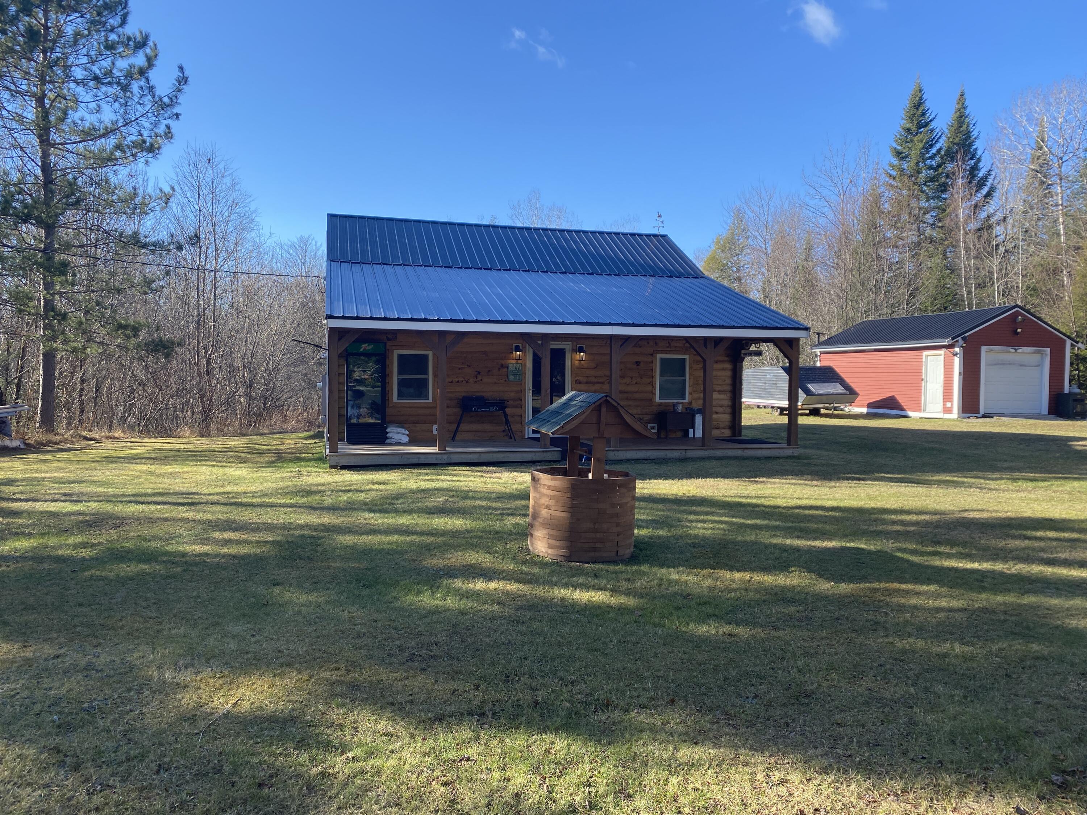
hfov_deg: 67.3
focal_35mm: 26
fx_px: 816
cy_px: 408
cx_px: 544
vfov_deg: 53.1
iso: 32
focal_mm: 4.25
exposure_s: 1/1007
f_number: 1.8
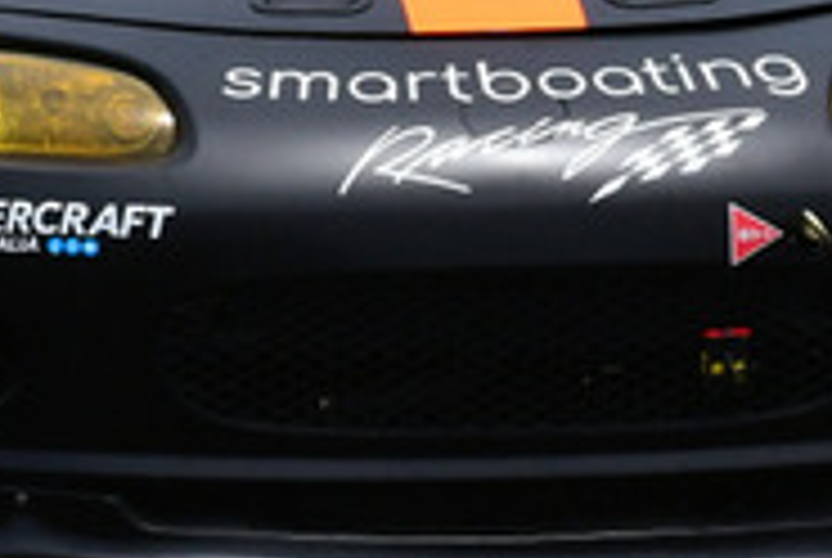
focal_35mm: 1878
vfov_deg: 0.7
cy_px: -153
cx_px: 616
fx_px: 43472
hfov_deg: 1.1
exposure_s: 1/640
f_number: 11
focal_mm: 290
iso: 400
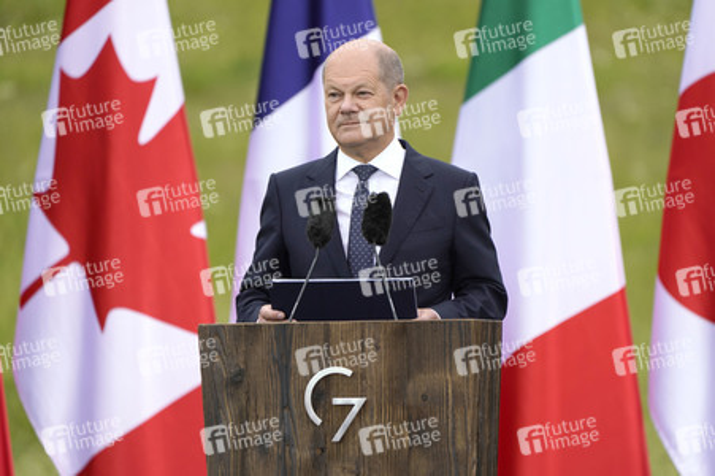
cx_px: 358
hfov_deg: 5.2
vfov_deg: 3.4
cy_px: 238
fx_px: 7938
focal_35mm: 400
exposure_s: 1/640
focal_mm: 400
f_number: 5.6
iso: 400
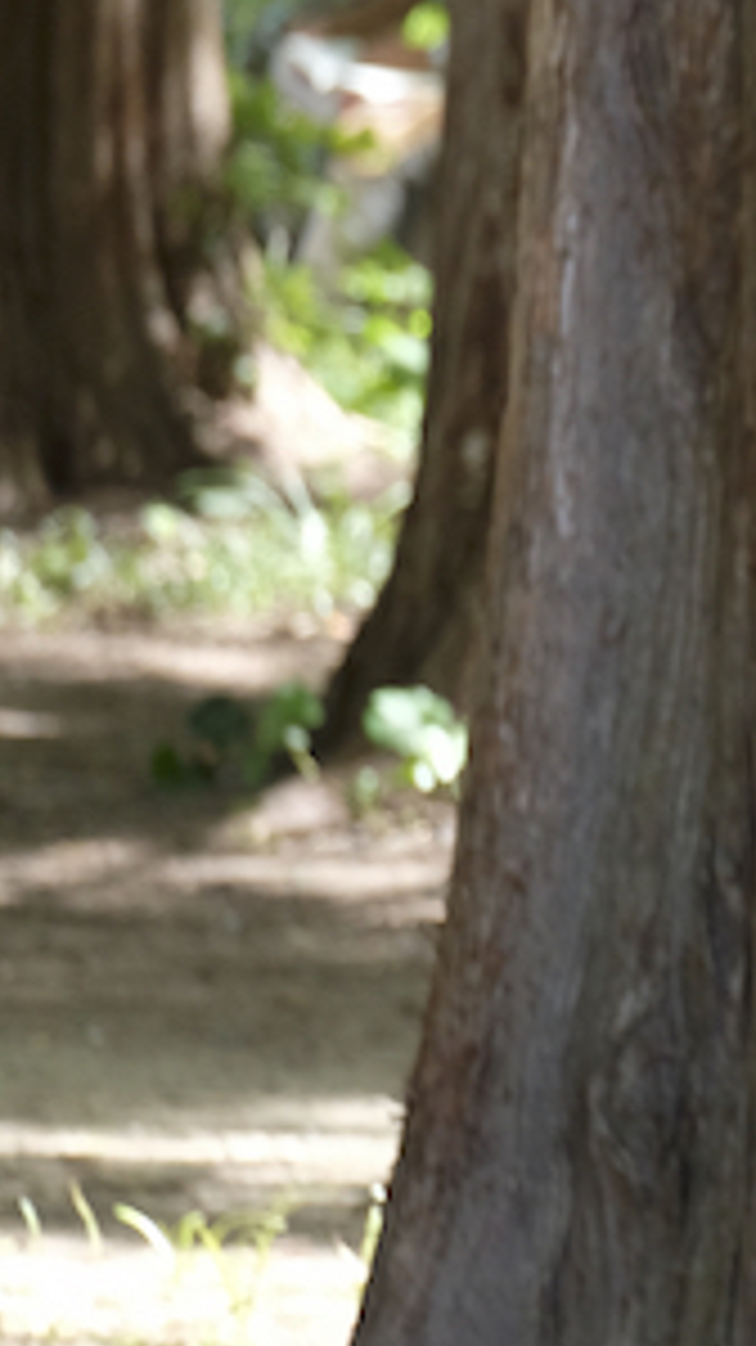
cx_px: 1786
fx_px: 16122
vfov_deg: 4.8
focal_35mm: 452
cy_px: 340
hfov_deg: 2.7
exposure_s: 1/210
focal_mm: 101.2
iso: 800
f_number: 5.4
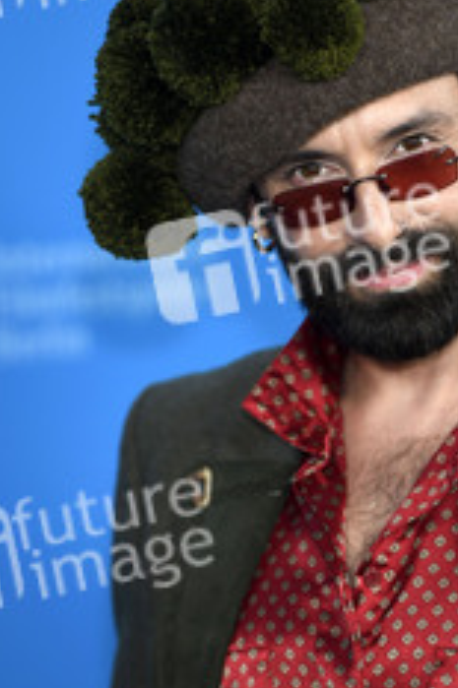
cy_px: 402
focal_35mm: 344
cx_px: 384
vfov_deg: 6.0
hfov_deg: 4.0
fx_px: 6574
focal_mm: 200
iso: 640
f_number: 3.2
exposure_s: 1/320
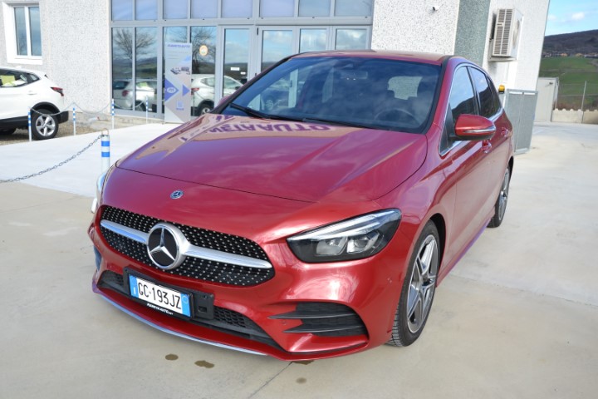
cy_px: 200
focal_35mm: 32
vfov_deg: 41.7
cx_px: 299
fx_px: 523
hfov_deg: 59.5
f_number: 6.3
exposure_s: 1/160
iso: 100
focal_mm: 21
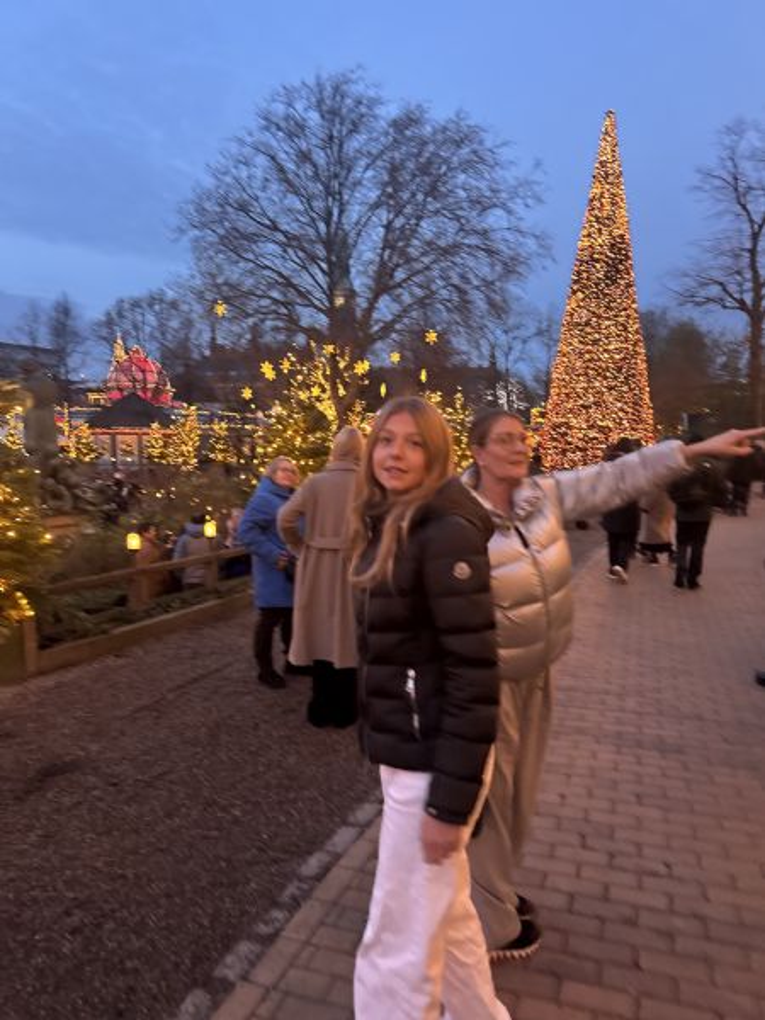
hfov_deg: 56.8
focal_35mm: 24
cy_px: 510
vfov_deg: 71.6
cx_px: 382
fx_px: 707
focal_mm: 6.76
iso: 640
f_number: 1.78
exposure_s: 1/50
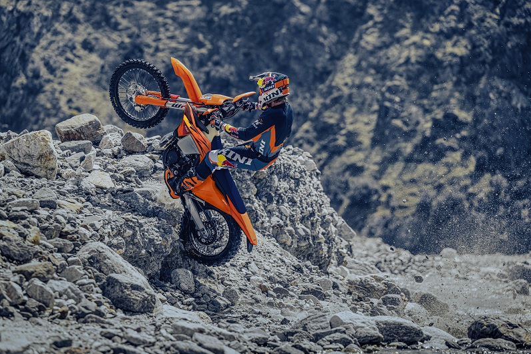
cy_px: 177
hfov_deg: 12.8
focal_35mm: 161
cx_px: 267
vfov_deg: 8.5
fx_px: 2375
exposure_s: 1/1250
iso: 100
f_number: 3.5
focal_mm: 160
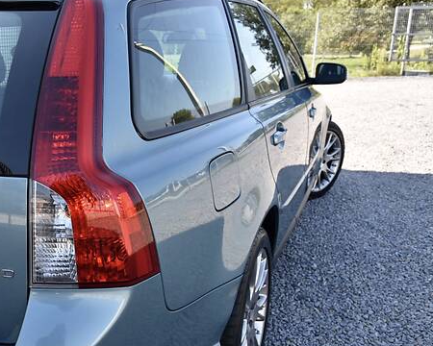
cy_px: 195
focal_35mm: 40
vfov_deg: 37.3
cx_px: 56
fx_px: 513
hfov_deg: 42.6
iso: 400
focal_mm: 24
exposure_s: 1/200
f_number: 7.1
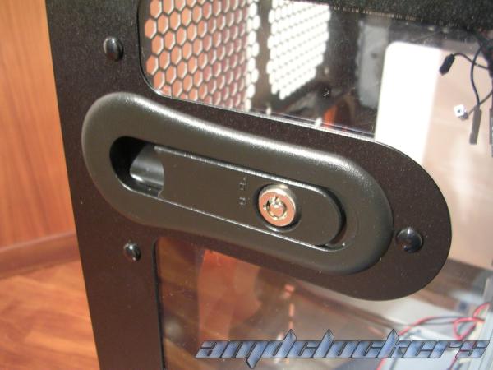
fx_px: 541
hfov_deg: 49.0
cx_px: 246
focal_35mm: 38
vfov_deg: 37.7
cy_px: 185
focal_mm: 5.8
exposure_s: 1/5.3
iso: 98
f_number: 2.8
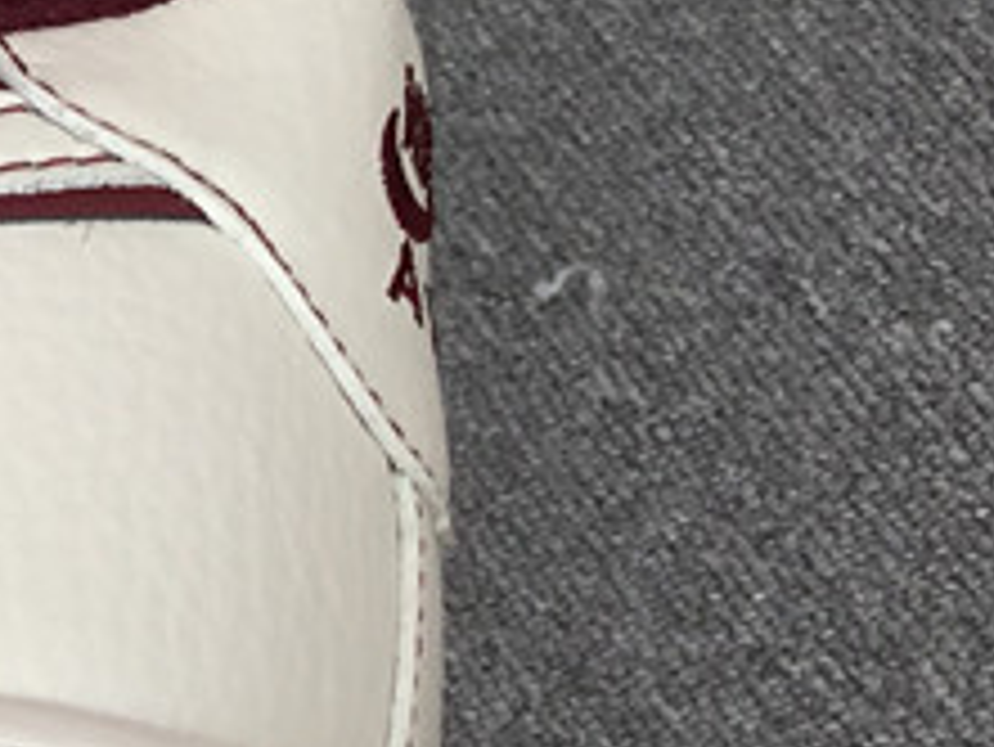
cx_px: -868
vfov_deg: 11.8
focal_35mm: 126
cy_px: 268
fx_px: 3620
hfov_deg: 13.7
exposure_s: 1/145
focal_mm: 3.3
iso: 25
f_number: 2.4
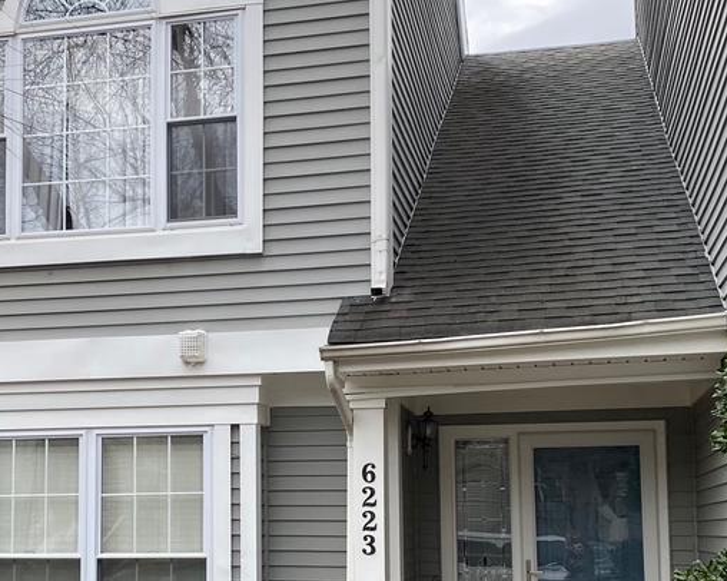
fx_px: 1161
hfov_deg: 34.5
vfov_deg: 27.6
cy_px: 451
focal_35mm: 54
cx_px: 258
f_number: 1.8
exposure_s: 1/647
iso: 32
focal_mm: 4.25
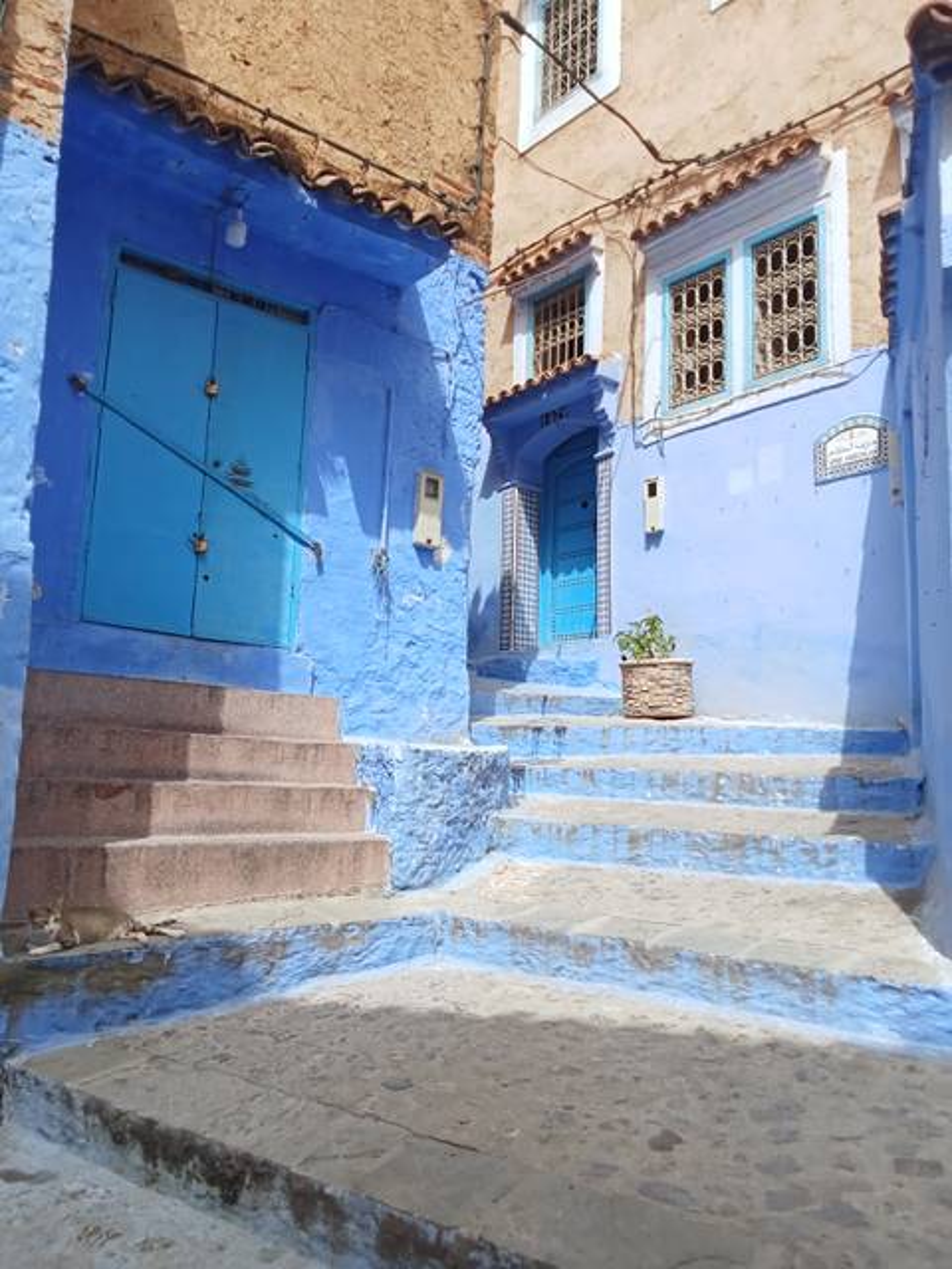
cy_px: 634
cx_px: 476
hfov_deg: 51.4
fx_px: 990
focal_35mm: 27
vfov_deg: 65.3
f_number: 2
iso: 200
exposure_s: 1/2165
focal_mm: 2.79
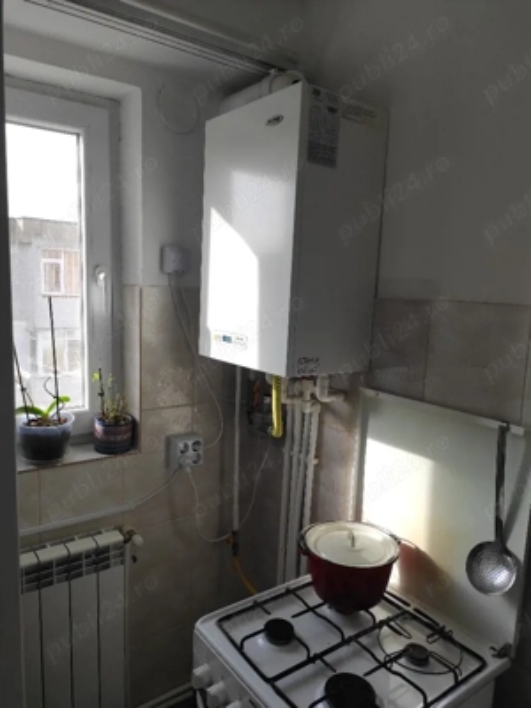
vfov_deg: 69.4
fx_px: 511
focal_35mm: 25
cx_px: 266
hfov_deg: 54.9
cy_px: 354
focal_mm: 5.43
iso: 100
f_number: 1.89
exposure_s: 1/263
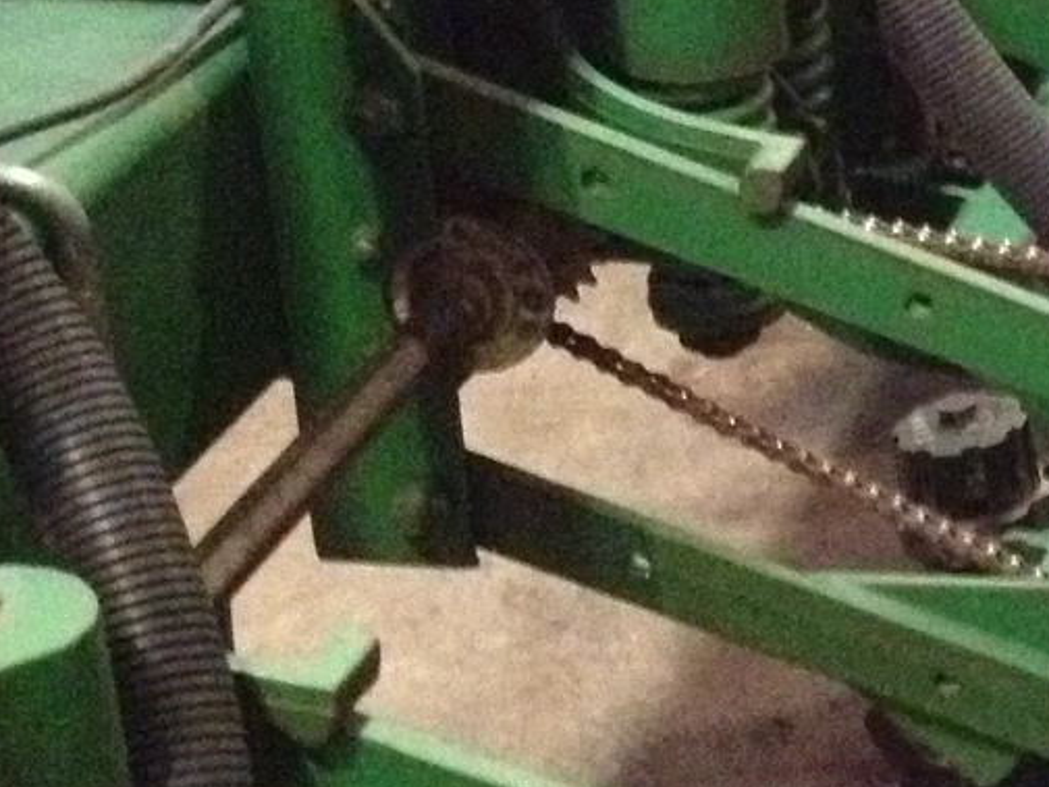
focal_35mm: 142
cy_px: 0
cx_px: 2042
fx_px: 4304
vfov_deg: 10.4
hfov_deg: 12.4
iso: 800
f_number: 2.4
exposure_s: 1/15
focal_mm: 4.28
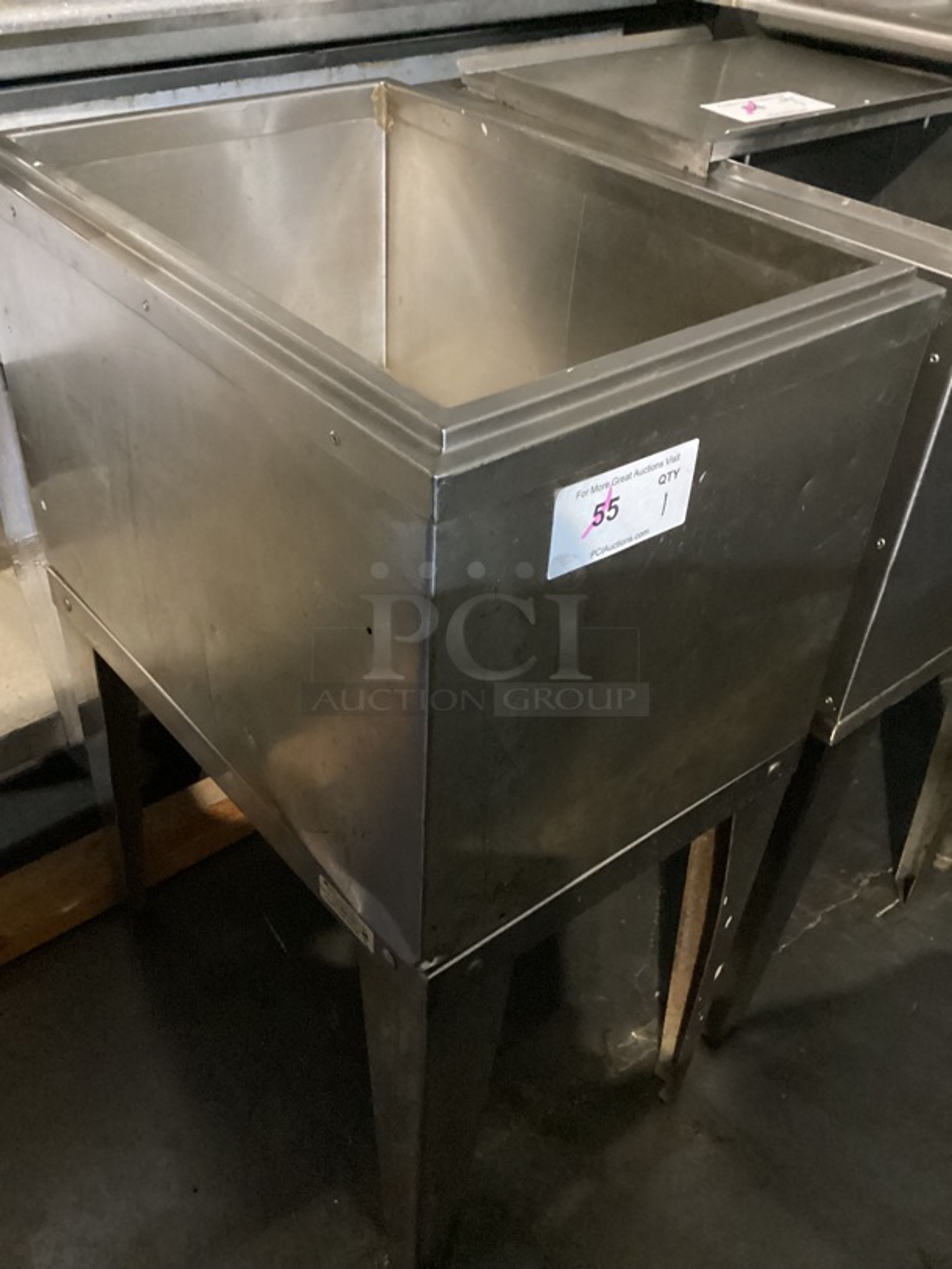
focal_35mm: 31
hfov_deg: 45.5
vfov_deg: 58.3
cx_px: 476
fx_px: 1136
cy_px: 634
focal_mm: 3.3
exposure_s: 1/20
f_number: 2.4
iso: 800
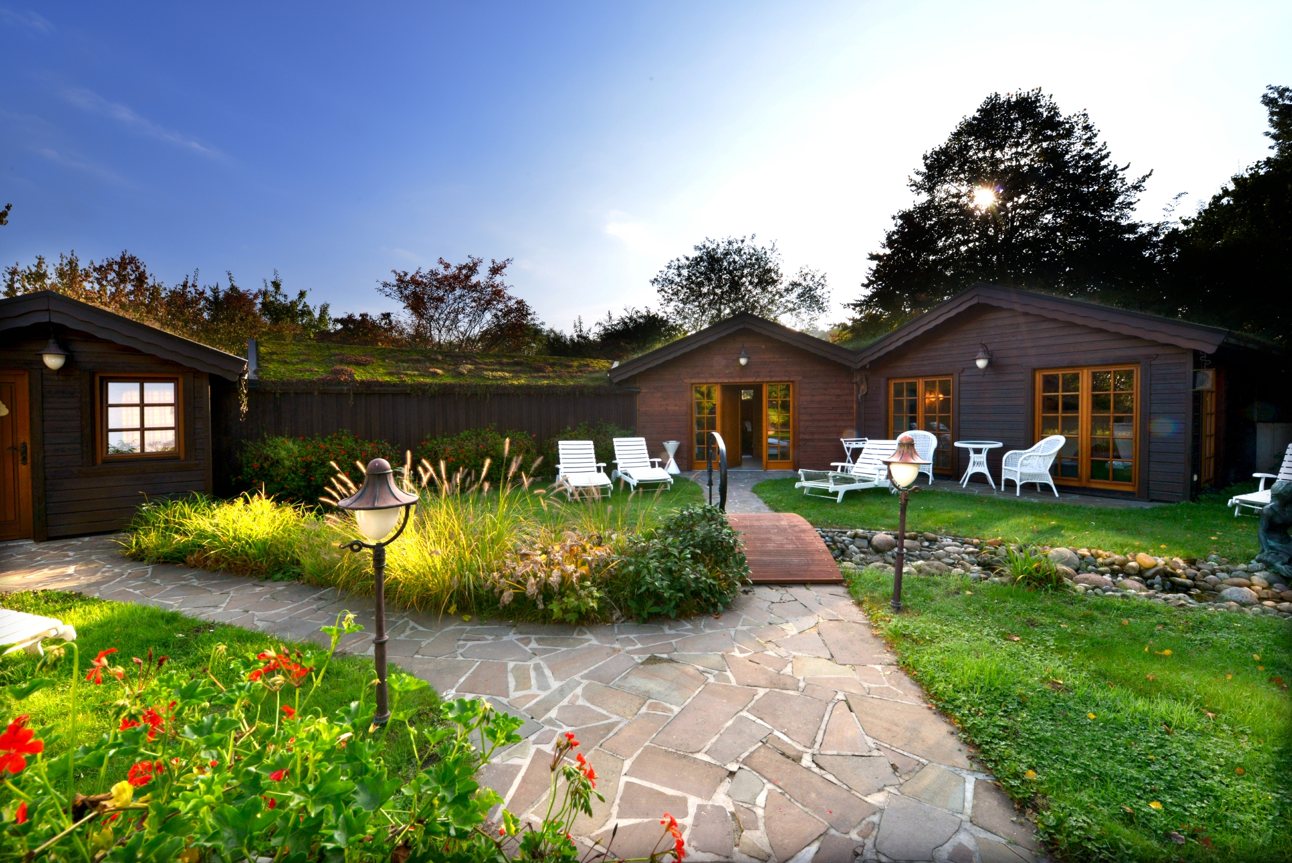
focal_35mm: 14
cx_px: 646
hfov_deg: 104.2
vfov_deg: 81.3
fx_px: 503
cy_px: 432
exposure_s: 1/80
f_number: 18
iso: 200
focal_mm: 14
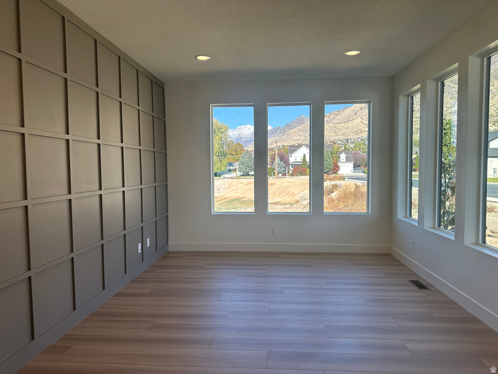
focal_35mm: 24
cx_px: 249
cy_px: 187
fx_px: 345
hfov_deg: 71.6
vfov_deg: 56.8
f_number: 1.78
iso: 80
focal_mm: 6.86
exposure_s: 1/577
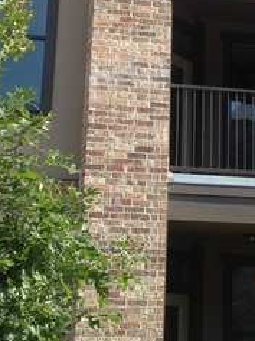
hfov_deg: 14.9
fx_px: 963
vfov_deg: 19.8
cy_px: 72
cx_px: 231
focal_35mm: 98
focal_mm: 4.12
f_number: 2.4
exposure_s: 1/678
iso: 50
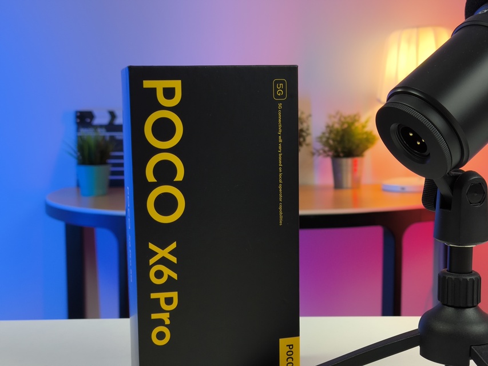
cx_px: 244
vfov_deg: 29.1
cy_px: 183
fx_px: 705
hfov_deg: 38.2
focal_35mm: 50
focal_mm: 4.71
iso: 100
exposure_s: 1/100
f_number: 1.7
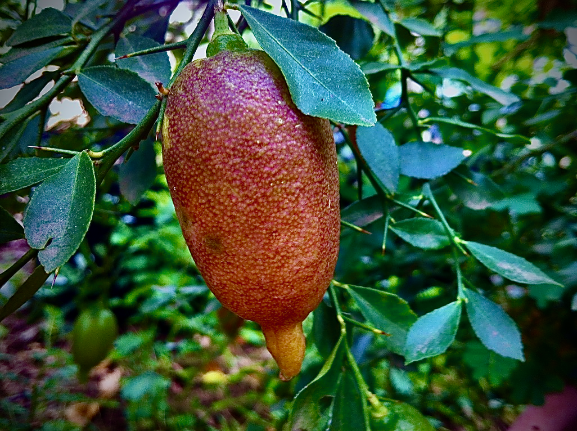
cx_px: 288
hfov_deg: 52.7
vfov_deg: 40.6
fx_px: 582
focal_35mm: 35
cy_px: 216
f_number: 2.8
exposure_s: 1/24
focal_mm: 3.85
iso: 80
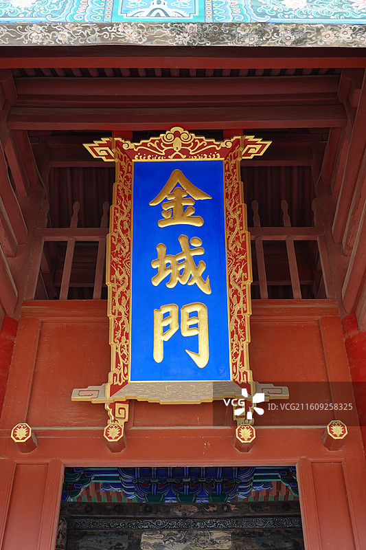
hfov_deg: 31.2
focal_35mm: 43
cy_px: 275
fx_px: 656
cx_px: 183
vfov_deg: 45.4
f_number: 4
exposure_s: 1/60
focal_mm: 15.9
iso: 125
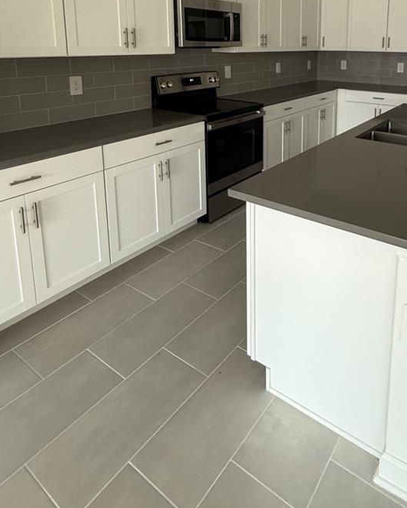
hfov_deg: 55.1
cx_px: 285
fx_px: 376
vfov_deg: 62.8
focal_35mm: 25
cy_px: 108
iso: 160
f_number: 2.2
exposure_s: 1/99
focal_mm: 2.22
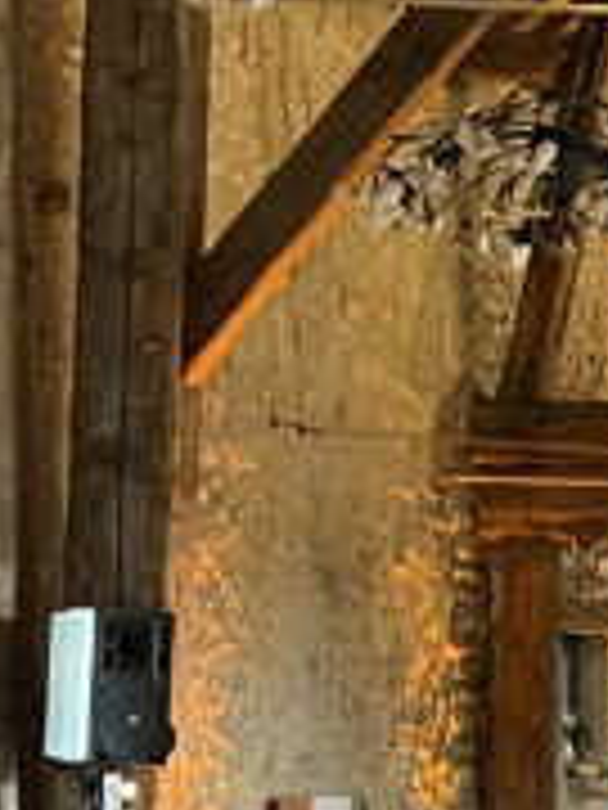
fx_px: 3466
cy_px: 608
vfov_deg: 13.3
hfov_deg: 8.8
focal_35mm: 148
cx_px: 1612
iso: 500
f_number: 1.5
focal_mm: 5.7
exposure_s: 1/50
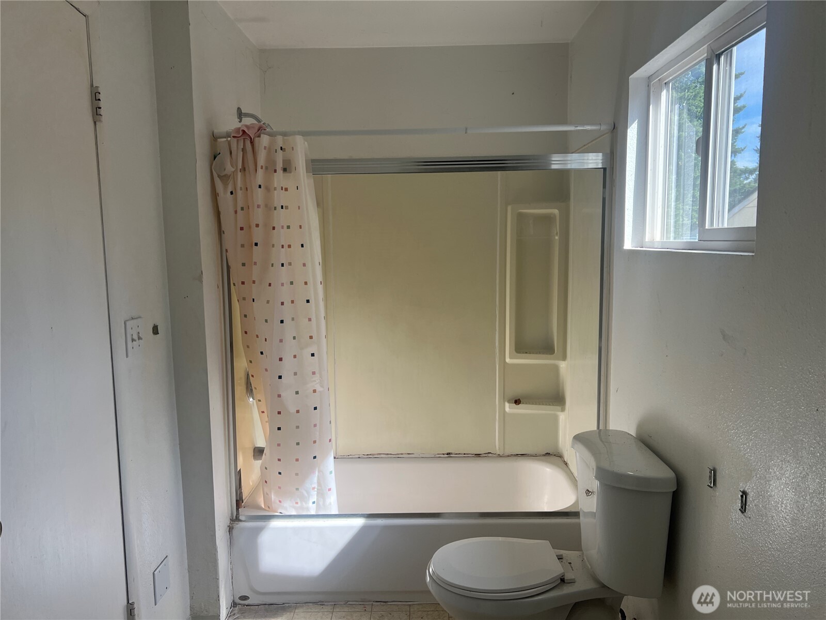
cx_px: 413
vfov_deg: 53.1
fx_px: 620
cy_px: 310
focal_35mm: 26
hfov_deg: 67.3
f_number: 1.5
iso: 50
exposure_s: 1/383
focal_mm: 5.7
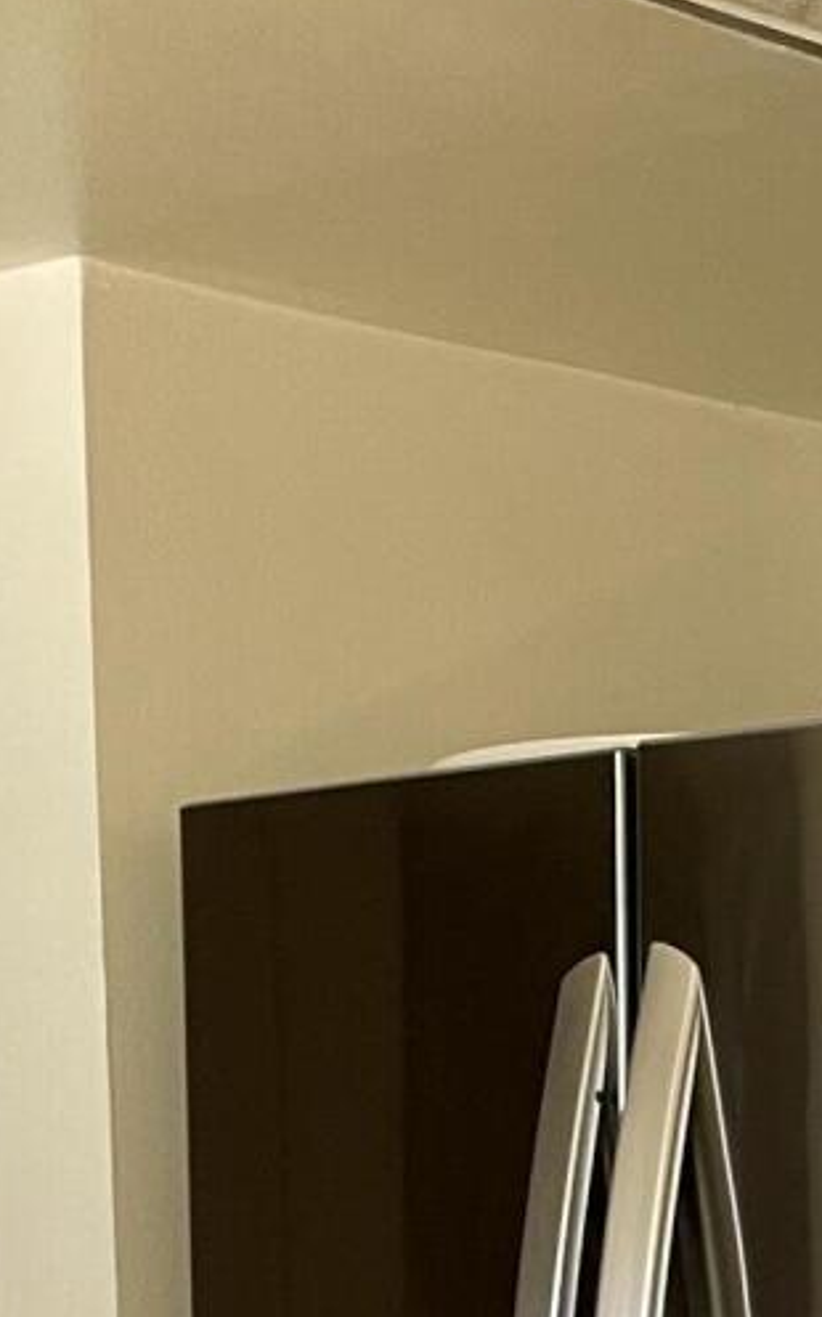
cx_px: 780
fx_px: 3984
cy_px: 1683
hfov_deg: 11.7
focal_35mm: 111
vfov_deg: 17.7
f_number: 1.6
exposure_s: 1/60
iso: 100
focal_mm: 4.2
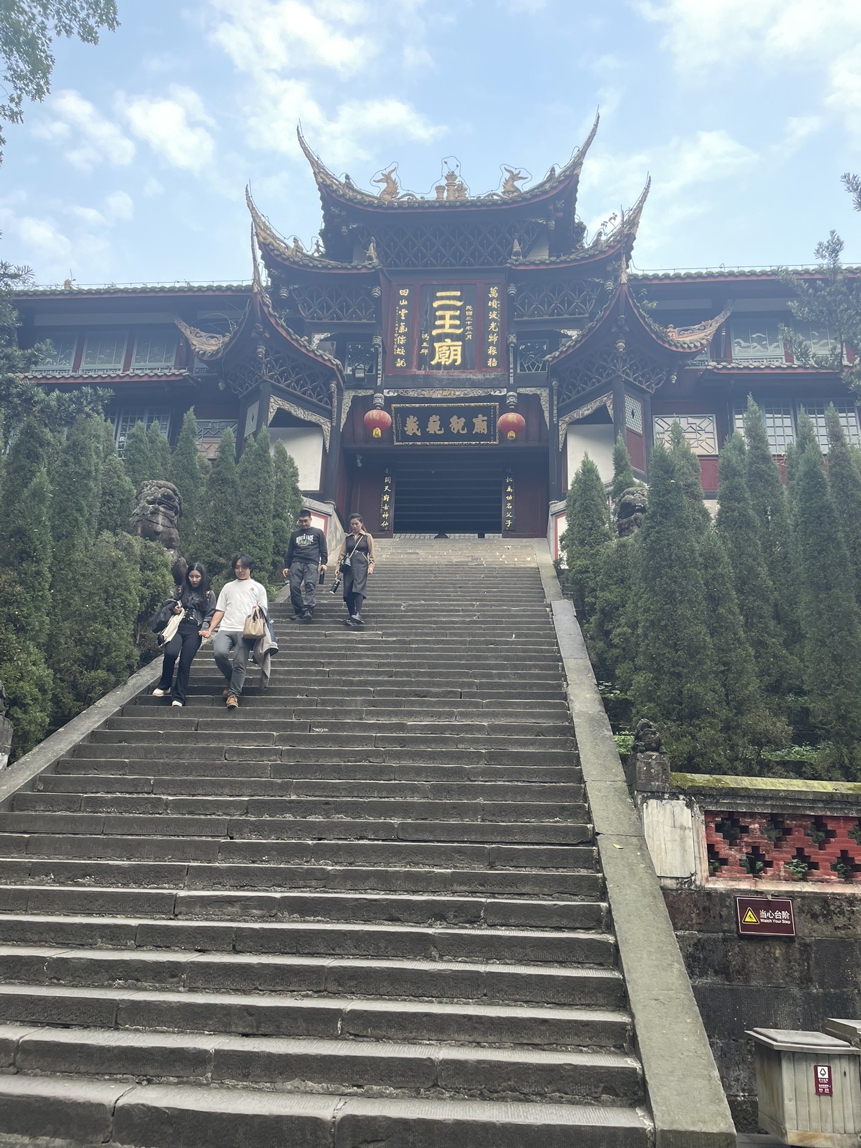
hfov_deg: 53.1
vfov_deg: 67.3
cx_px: 430
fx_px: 862
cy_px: 574
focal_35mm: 26
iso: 40
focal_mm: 4.2
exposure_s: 1/121
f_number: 1.6
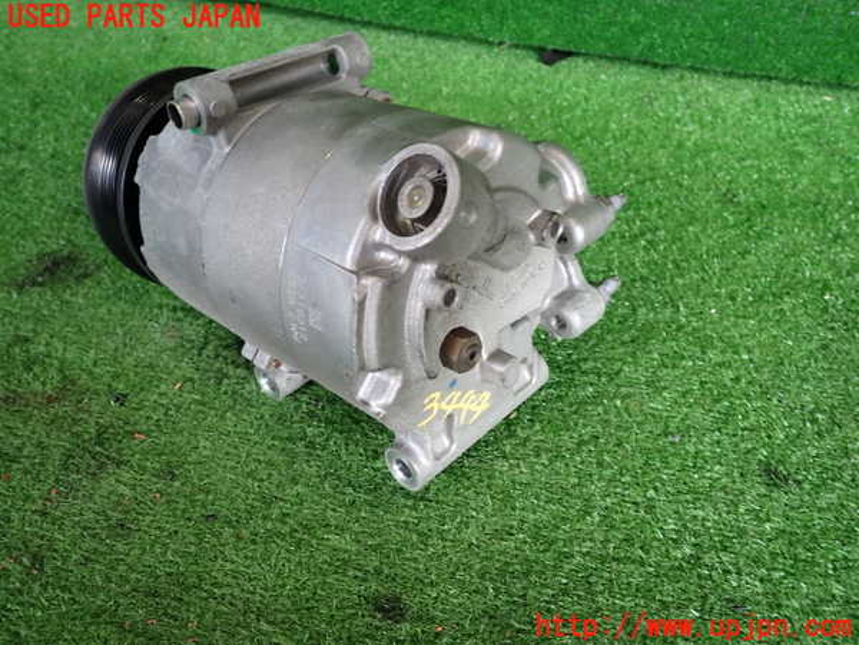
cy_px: 322
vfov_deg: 49.7
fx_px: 695
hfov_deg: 63.4
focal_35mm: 28
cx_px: 430
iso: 200
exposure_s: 1/50
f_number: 2.2
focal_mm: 5.05
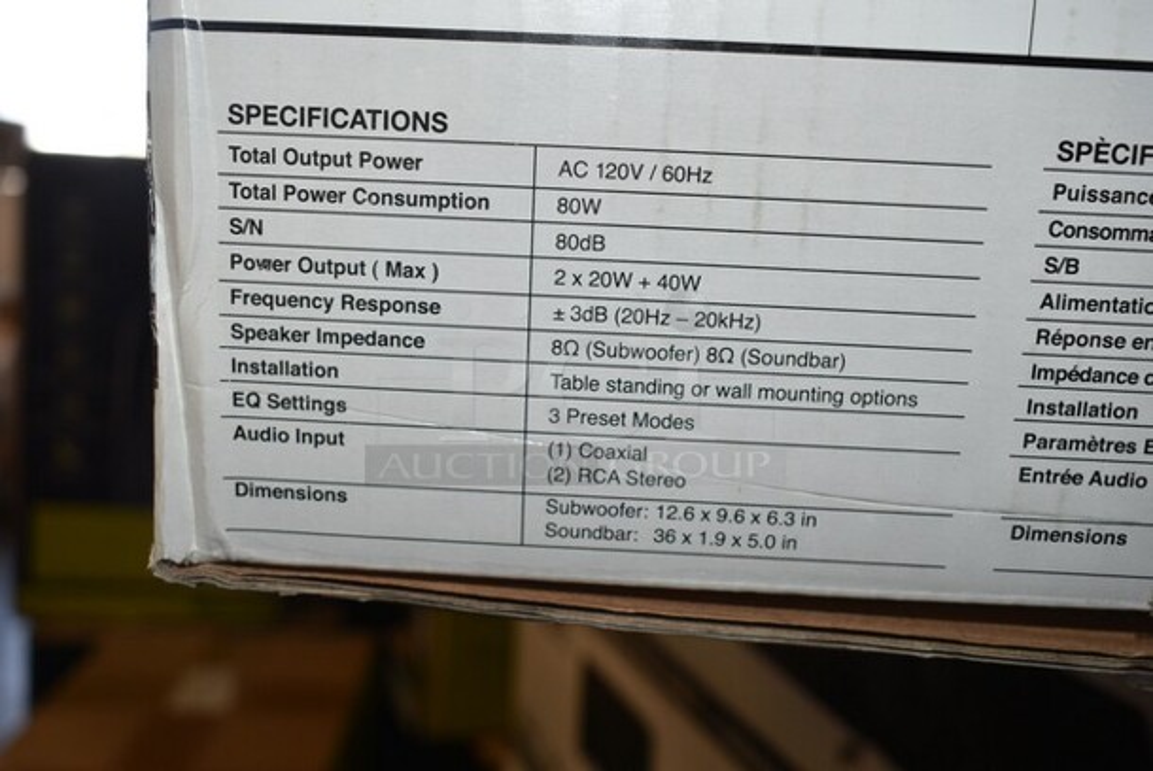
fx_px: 1154
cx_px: 576
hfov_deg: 53.1
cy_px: 386
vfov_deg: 37.0
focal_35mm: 36
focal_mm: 24
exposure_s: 1/30
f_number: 5.6
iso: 125
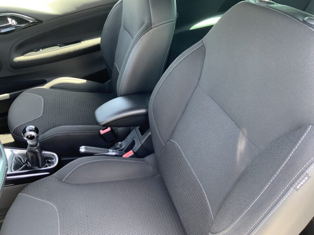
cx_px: 157
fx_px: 263
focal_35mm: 29
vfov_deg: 48.2
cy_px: 118
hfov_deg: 61.7
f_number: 1.8
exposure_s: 1/60
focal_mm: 3
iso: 100
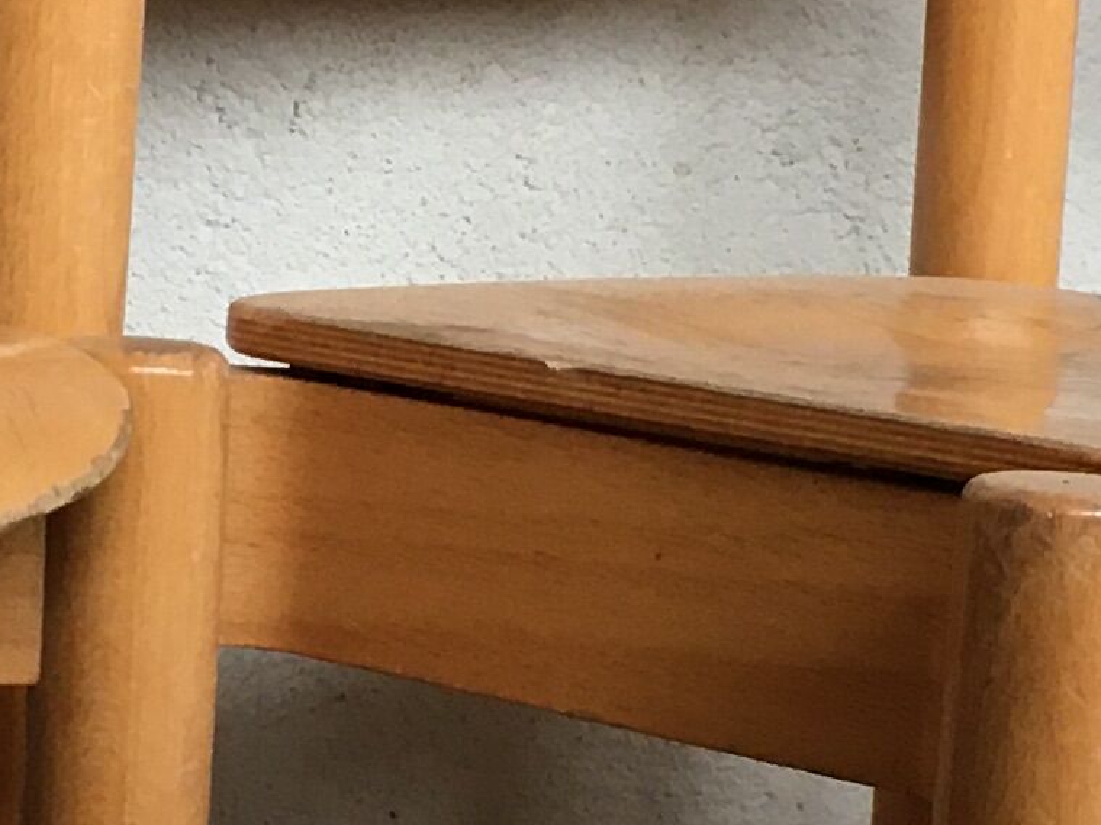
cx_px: 244
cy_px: 558
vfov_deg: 9.6
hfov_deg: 12.8
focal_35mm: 154
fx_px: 4897
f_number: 2.2
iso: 100
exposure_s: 1/33
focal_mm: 4.15
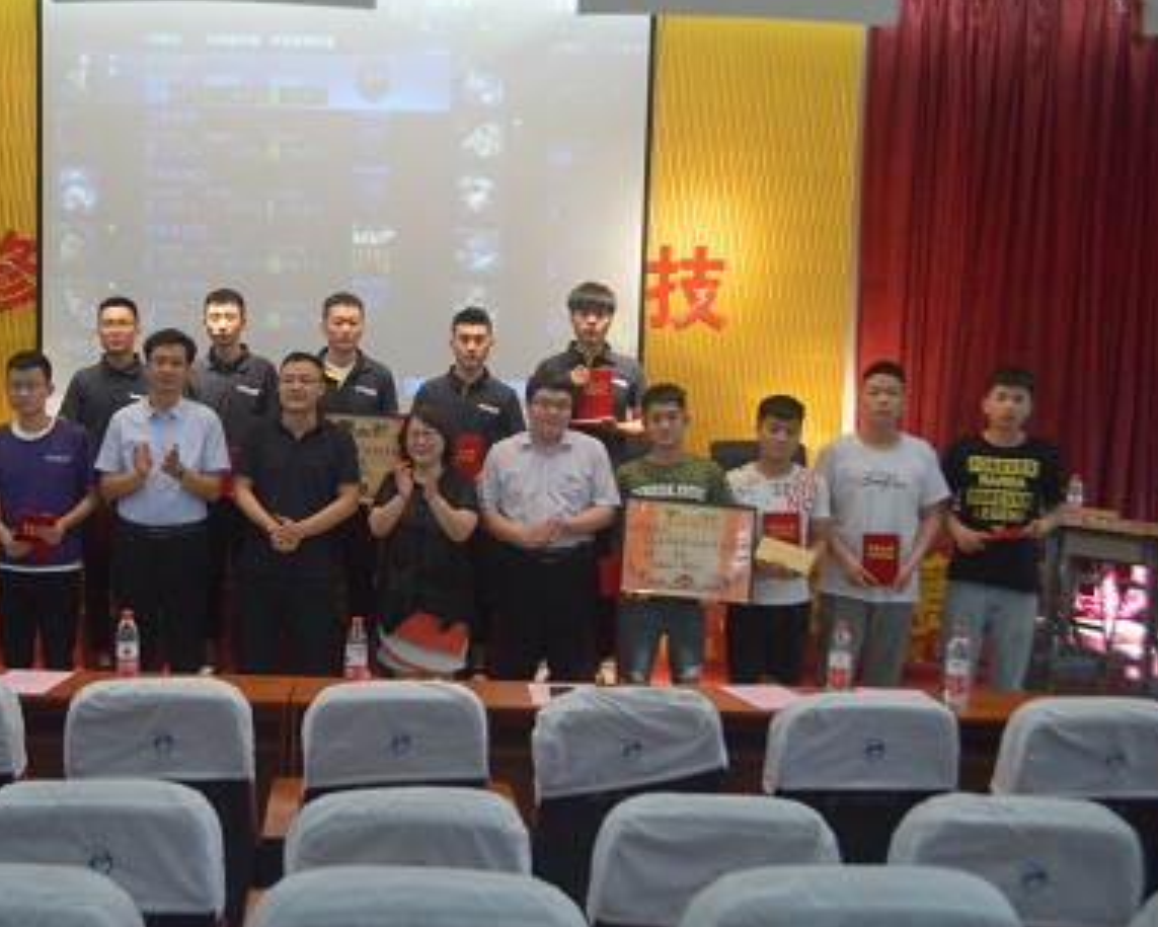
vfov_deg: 33.4
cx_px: 392
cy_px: 492
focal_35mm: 45
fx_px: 1543
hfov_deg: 40.7
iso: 3200
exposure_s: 1/50
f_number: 3.8
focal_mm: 22
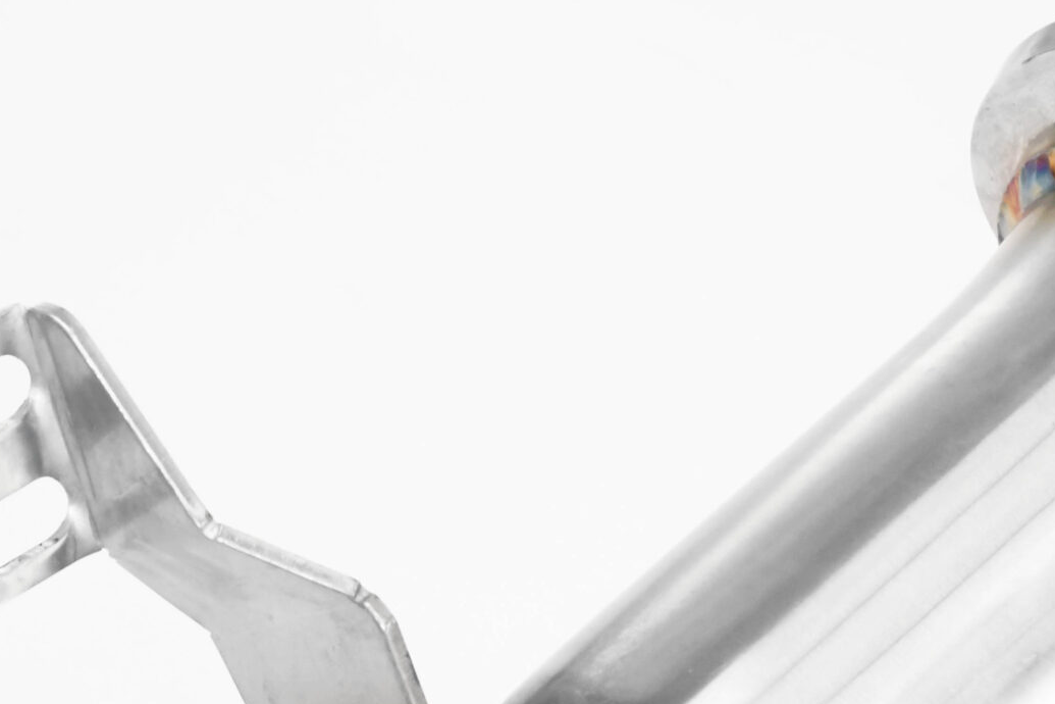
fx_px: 8117
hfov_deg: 7.4
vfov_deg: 5.0
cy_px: 705
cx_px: 800
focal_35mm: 277
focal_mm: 75
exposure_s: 1/80
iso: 2500
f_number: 13
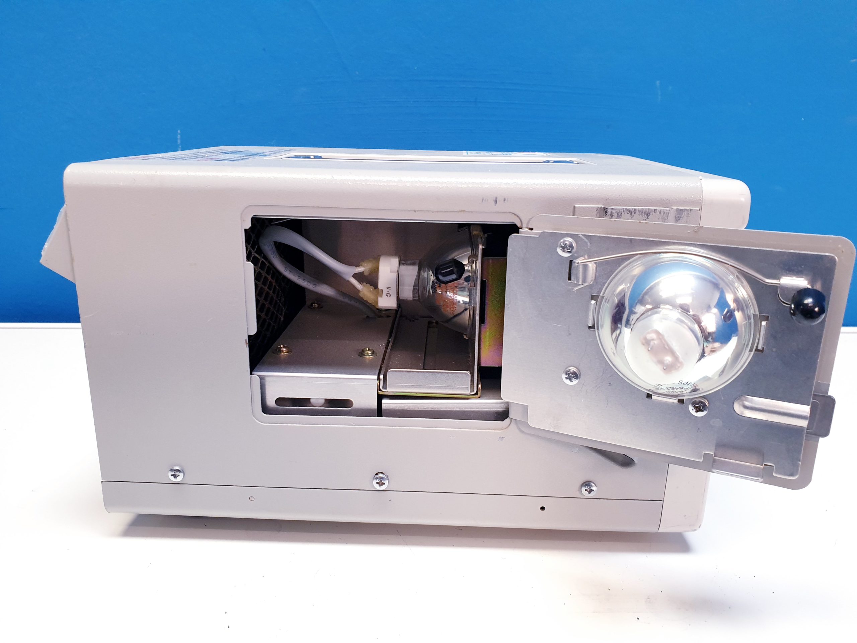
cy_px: 322
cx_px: 428
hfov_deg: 67.3
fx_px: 644
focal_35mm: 26
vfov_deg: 53.1
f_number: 2.4
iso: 200
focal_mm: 4.3
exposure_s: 1/50
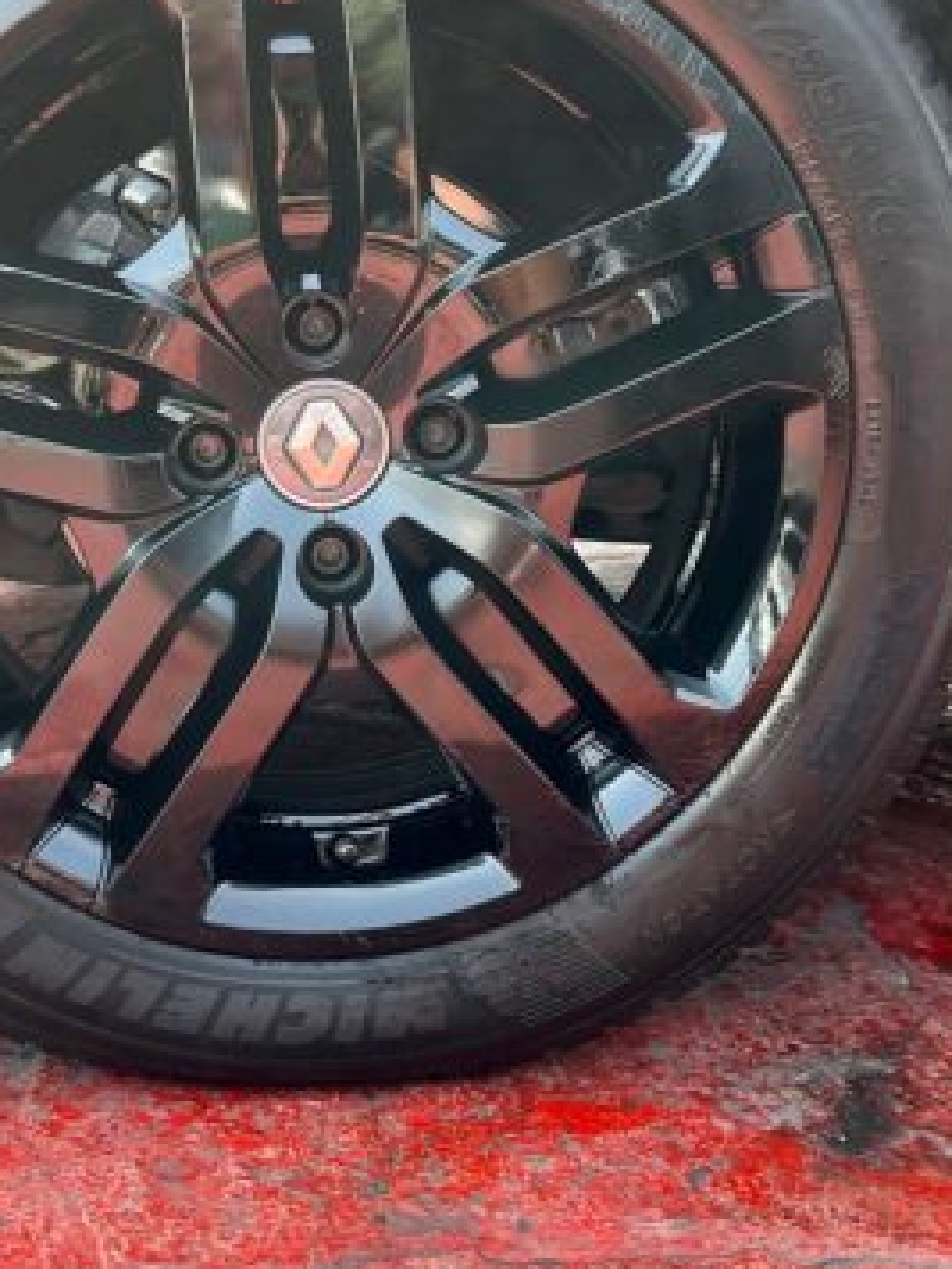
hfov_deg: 31.4
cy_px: 442
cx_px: 355
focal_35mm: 46
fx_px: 1687
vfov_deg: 40.8
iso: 50
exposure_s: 1/172
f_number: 1.6
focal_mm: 5.1
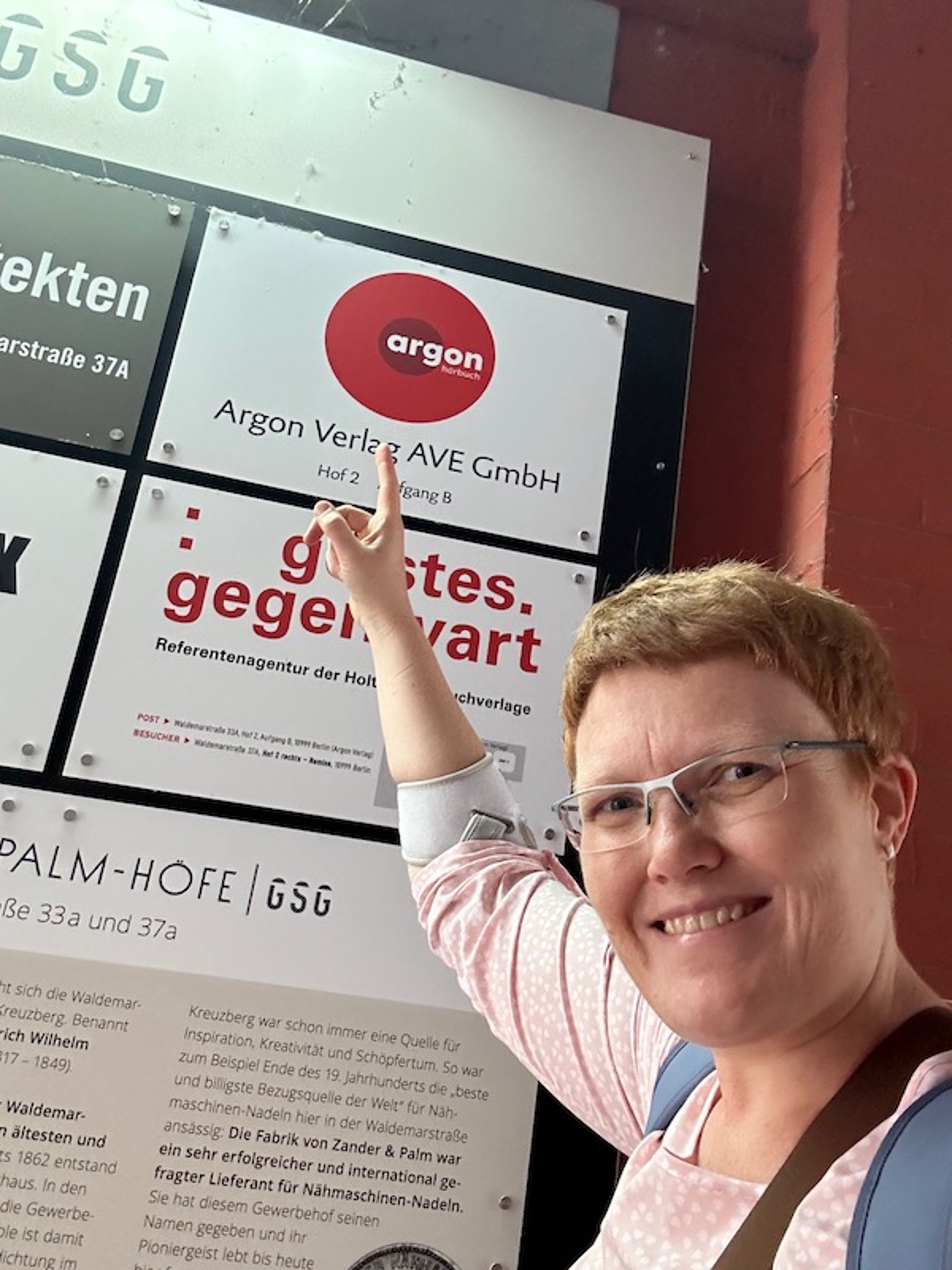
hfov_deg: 46.8
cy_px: 635
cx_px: 476
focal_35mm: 30
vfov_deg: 60.0
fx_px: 1100
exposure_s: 1/36
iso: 400
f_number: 1.9
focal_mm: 2.69
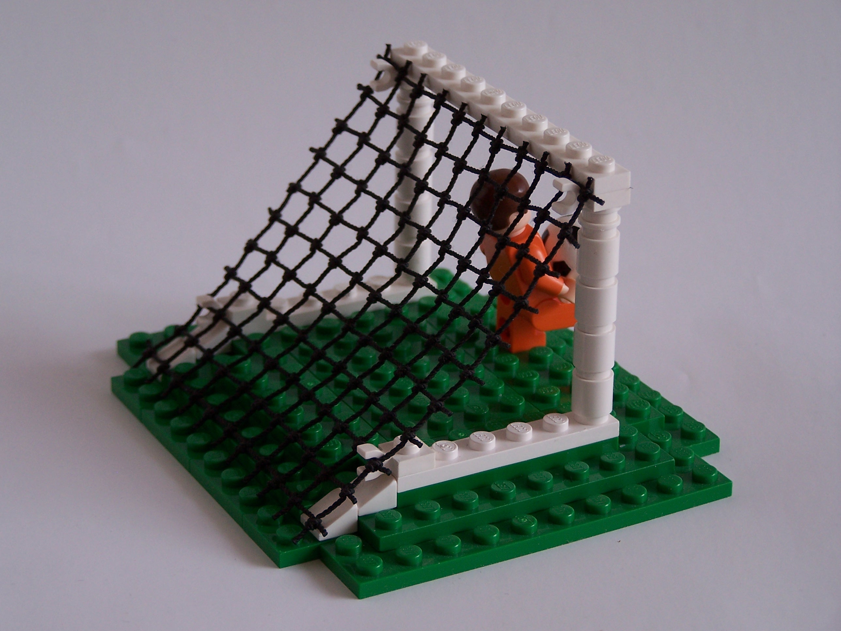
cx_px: 420
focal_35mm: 105
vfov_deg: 14.1
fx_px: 2551
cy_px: 316
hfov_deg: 18.7
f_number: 3.2
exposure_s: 1/4
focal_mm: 17.5
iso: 80
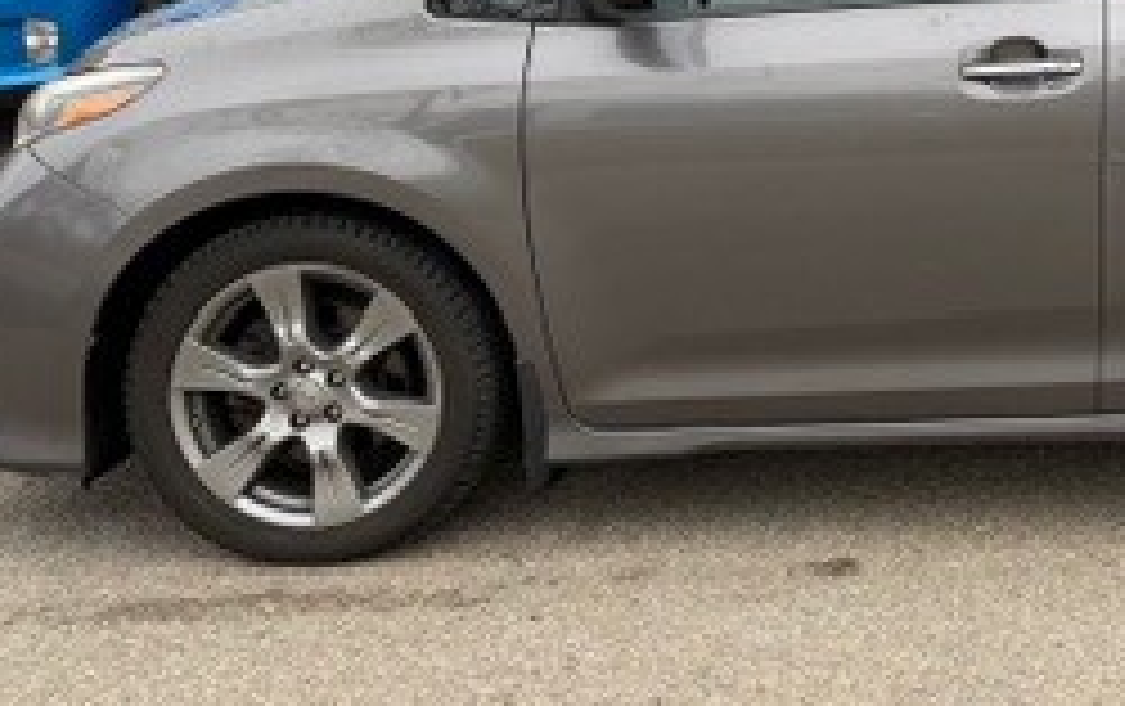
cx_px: 1269
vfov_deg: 19.0
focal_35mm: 65
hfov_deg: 28.3
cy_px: -139
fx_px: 1996
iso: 100
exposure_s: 1/780
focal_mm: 6.76
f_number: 1.78
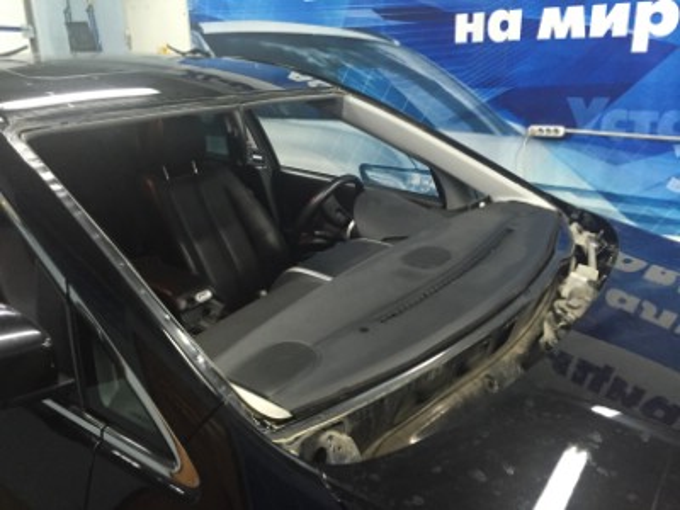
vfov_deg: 48.2
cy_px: 255
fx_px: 570
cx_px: 340
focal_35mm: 29
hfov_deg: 61.7
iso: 250
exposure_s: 1/20
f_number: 2.2
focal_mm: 4.15
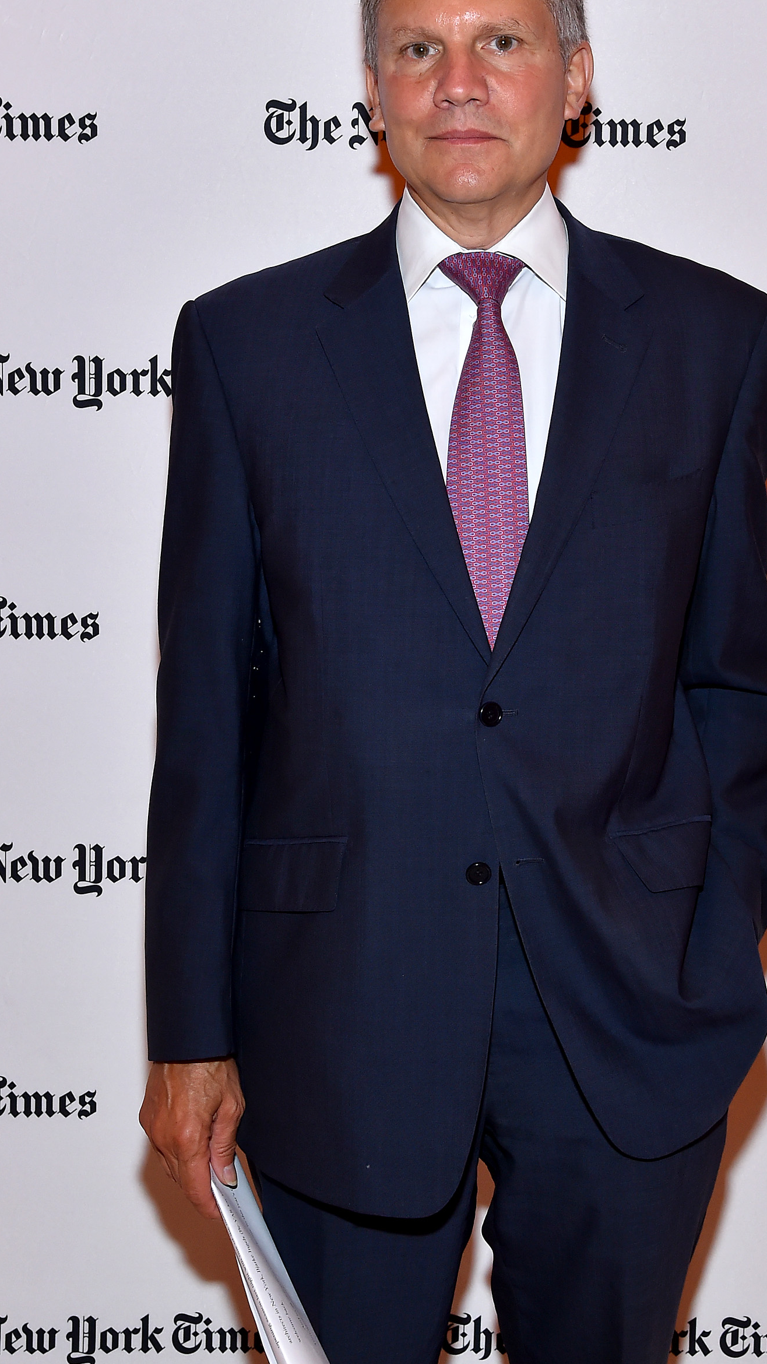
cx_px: 474
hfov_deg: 23.4
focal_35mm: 51
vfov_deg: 40.6
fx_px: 1844
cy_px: 637
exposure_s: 1/60
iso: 1250
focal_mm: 38
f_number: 5.6
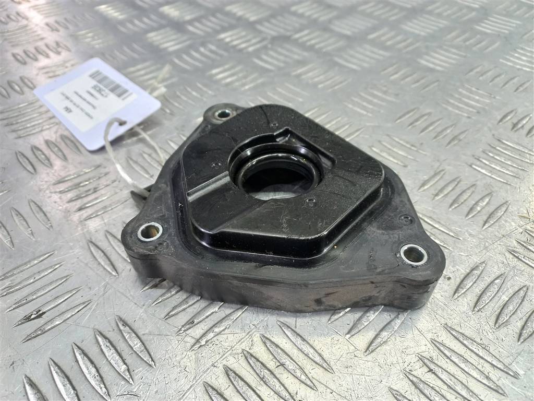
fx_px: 386
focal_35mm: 25
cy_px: 200
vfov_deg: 54.9
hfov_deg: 69.4
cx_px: 267
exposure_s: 1/50
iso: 125
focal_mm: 4.6
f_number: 1.8
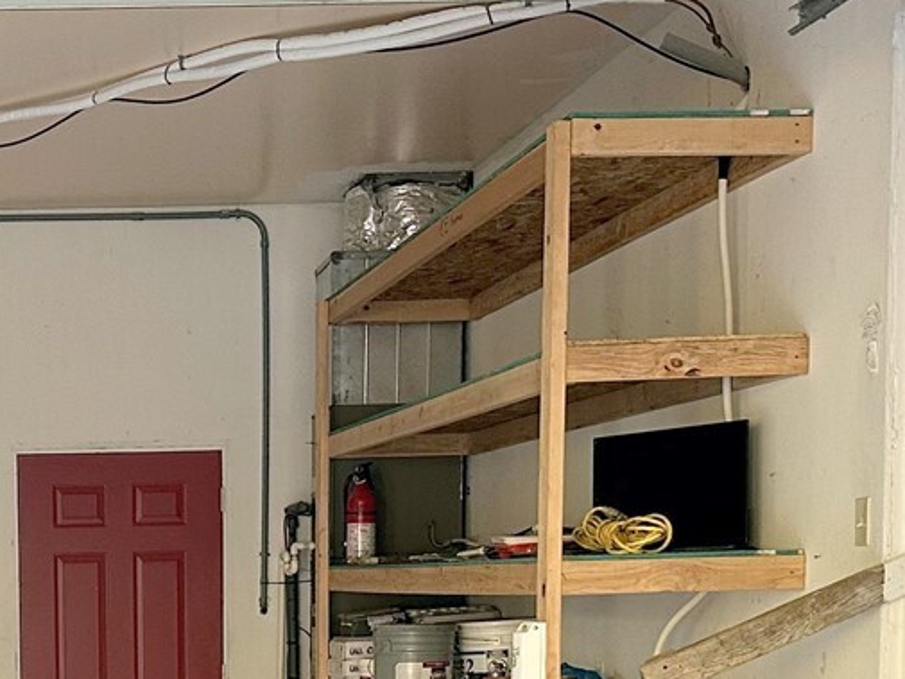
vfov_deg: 18.6
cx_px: -11
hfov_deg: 24.4
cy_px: 767
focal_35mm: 76
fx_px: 1987
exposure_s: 1/108
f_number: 1.78
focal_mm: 6.86
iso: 250
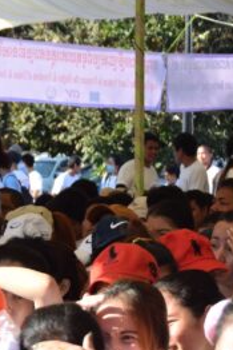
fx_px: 2841
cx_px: 97
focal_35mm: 293
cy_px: 237
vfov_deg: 7.0
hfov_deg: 4.7
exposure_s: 1/800
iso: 400
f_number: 5.6
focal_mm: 50
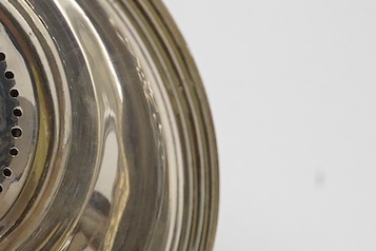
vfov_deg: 9.7
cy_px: 170
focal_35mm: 142
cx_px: -102
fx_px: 1483
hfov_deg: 13.9
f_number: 20
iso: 2500
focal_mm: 30
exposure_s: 1/100
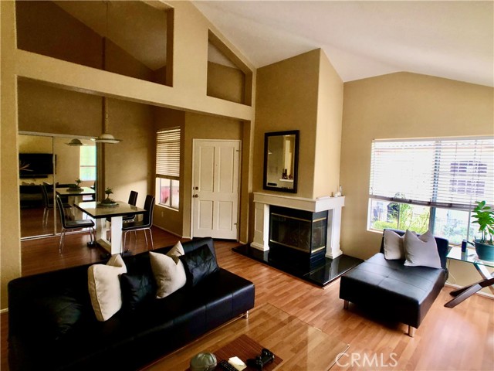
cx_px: 247
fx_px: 400
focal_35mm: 28
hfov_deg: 63.4
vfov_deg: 49.7
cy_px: 186
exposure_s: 1/30
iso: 32
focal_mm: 4
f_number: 1.8
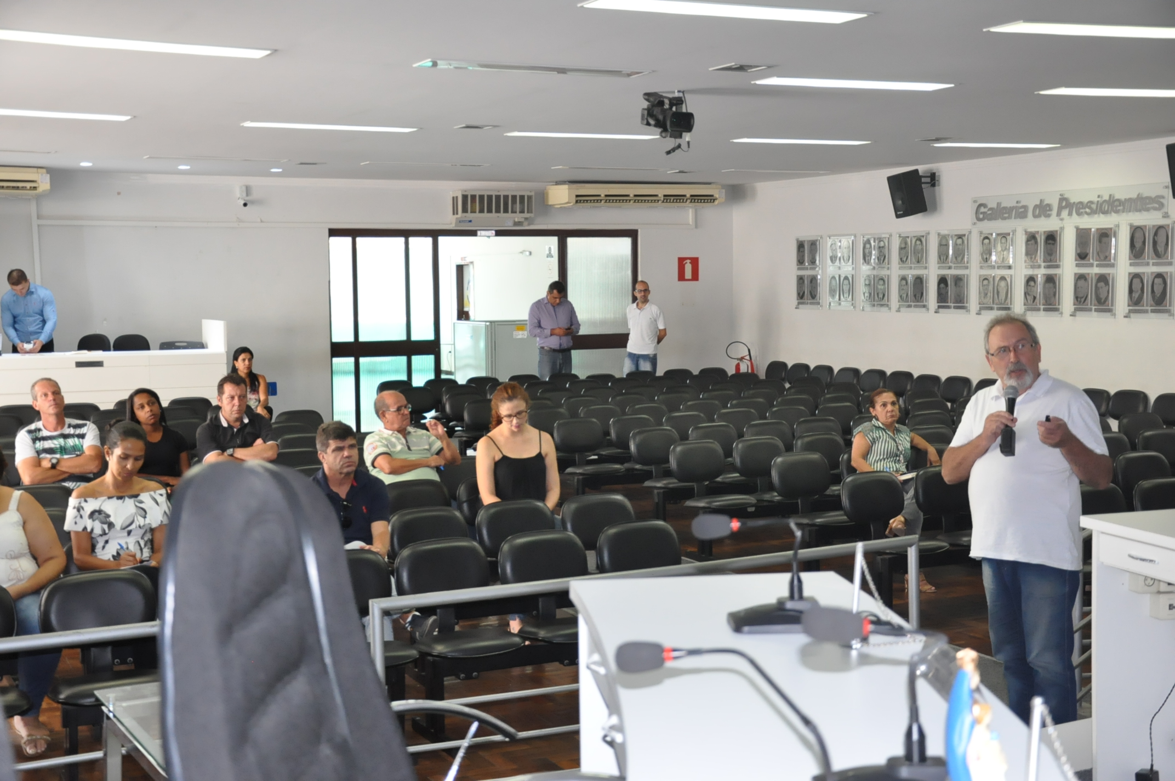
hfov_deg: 38.9
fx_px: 1663
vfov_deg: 26.4
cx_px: 588
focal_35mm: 51
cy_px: 390
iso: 2000
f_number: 5
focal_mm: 34
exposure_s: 1/60
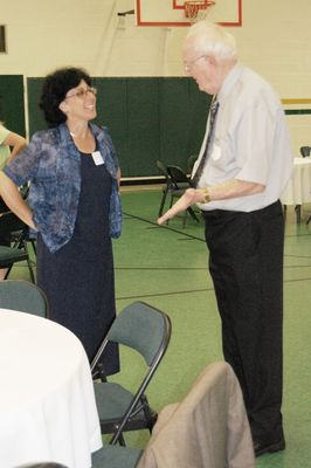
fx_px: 818
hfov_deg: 21.5
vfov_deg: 31.9
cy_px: 234
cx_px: 156
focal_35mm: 63
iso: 1600
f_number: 5.3
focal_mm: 42
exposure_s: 1/60
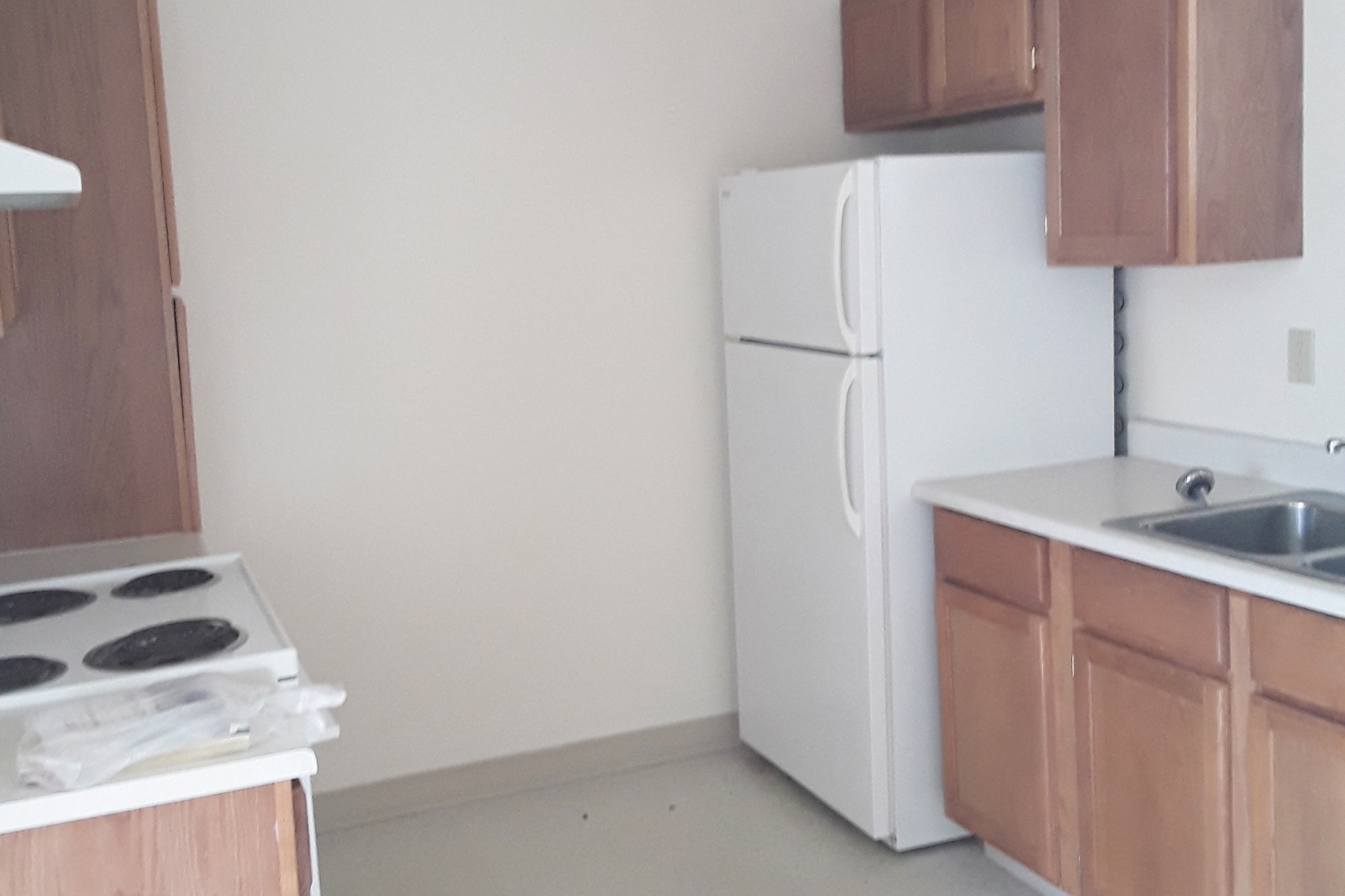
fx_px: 1420
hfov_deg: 50.7
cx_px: 664
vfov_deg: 34.9
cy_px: 360
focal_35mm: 38
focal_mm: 2.91
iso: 64
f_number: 1.9
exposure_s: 1/30
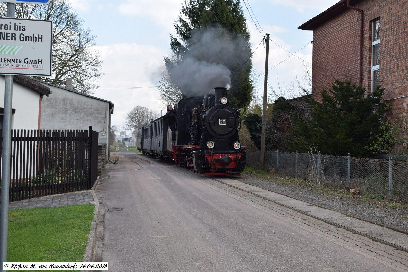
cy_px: 136
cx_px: 204
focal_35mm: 52
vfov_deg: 25.8
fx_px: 595
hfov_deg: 37.9
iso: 100
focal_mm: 35
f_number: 7.1
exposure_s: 1/200
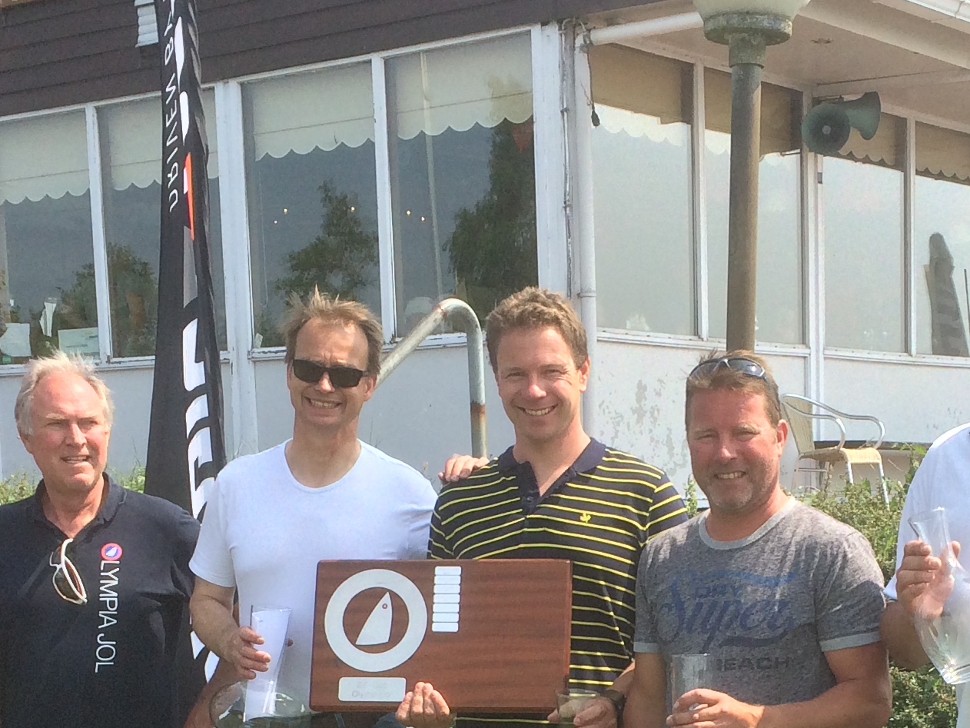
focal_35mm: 75
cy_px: 764
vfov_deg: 19.0
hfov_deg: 25.8
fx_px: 2102
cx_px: 677
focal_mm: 4.15
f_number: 2.2
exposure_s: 1/1580
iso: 32
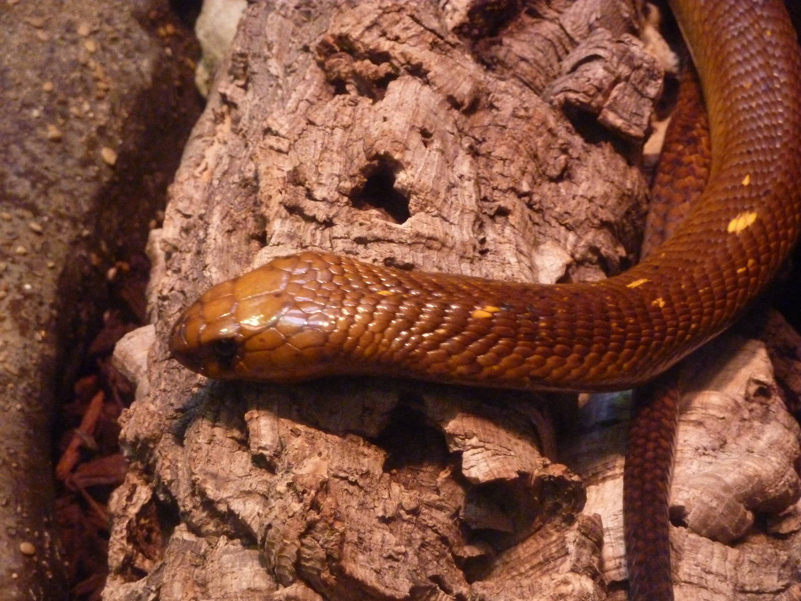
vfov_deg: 17.8
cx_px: 400
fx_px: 1921
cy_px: 300
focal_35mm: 83
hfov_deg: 23.6
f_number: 4.2
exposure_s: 1/80
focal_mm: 13.7
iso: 800
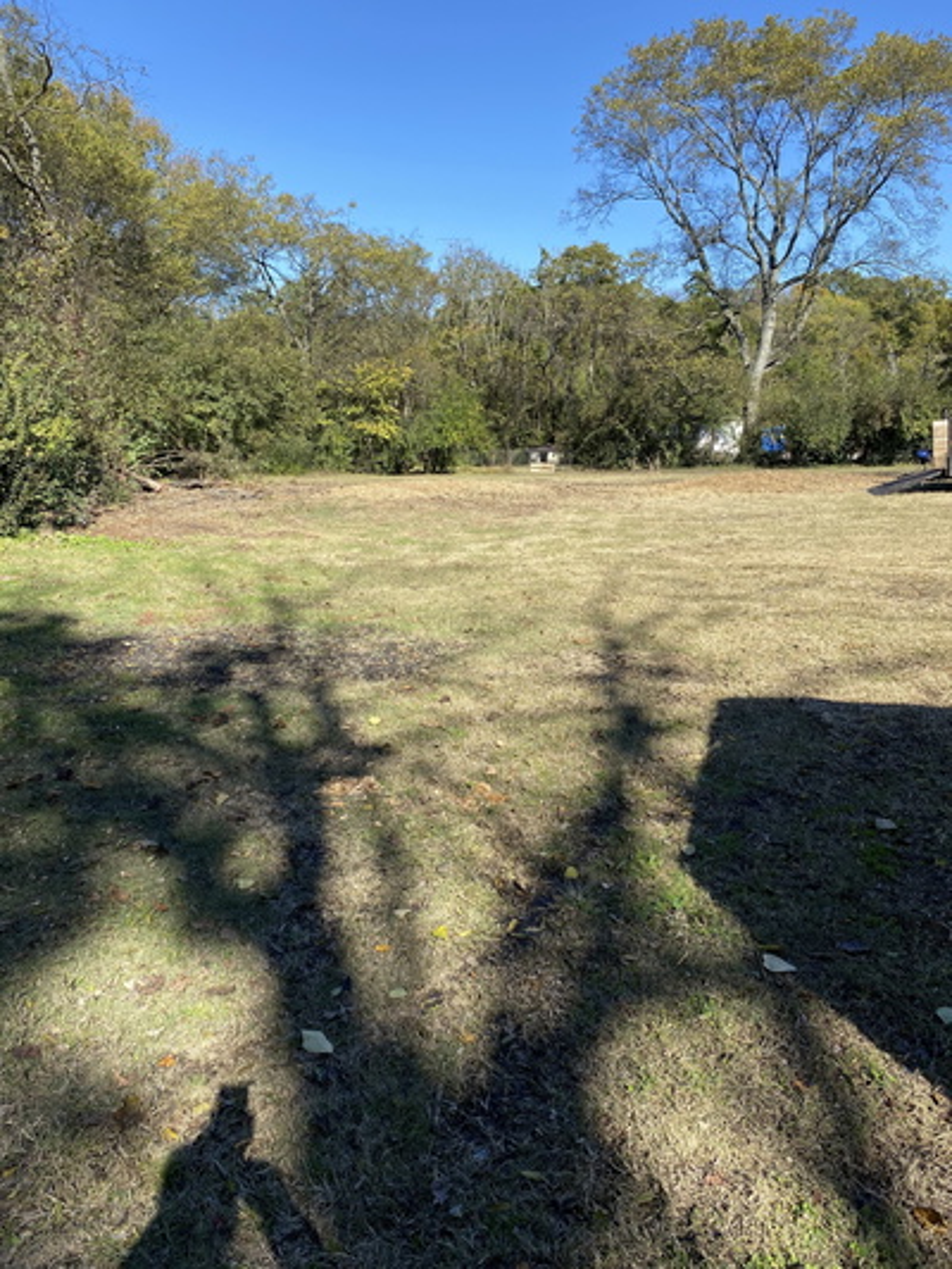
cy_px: 634
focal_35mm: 26
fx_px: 953
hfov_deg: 53.1
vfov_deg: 67.3
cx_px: 476
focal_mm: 4.25
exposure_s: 1/1447
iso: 32
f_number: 1.8
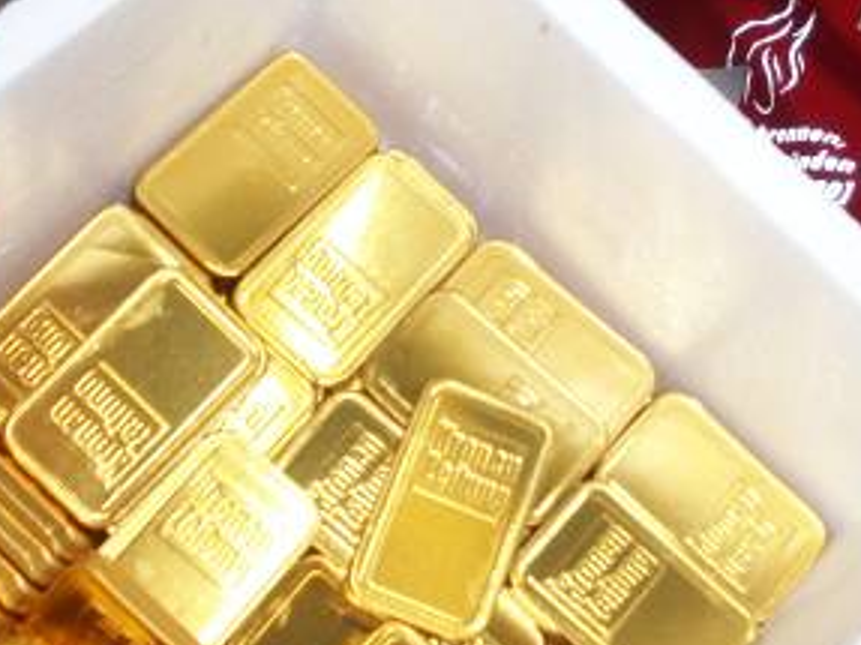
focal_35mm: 78
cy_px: 186
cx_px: 726
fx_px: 1939
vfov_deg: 18.8
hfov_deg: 24.5
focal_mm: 6.3
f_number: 3.1
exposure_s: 1/60
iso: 80
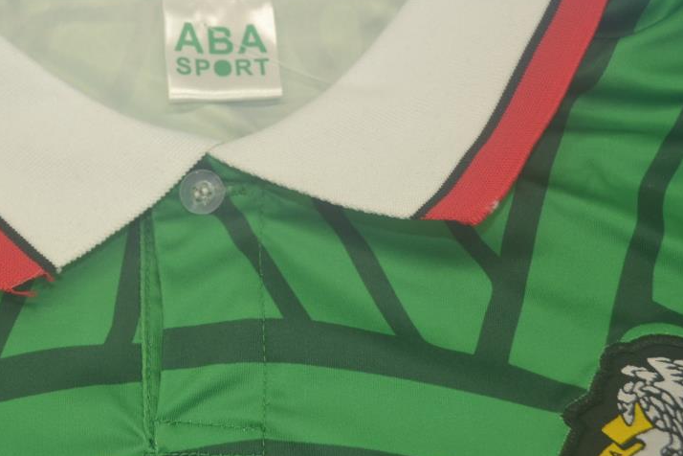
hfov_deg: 30.2
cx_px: 192
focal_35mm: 66
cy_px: 167
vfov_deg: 20.6
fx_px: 1247
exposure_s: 1/80
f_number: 4.5
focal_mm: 29
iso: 200
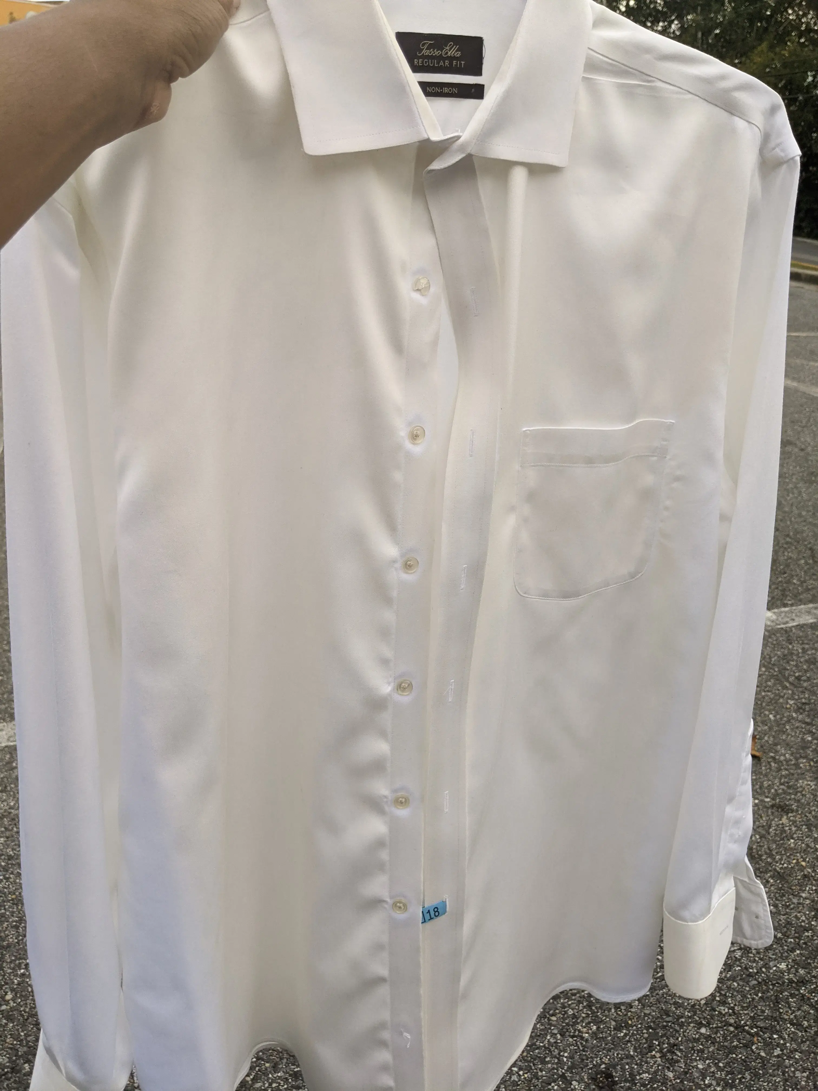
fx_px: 851
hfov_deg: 51.4
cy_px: 546
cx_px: 409
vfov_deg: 65.3
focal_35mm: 27
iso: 71
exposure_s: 1/379
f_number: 1.8
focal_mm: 4.44
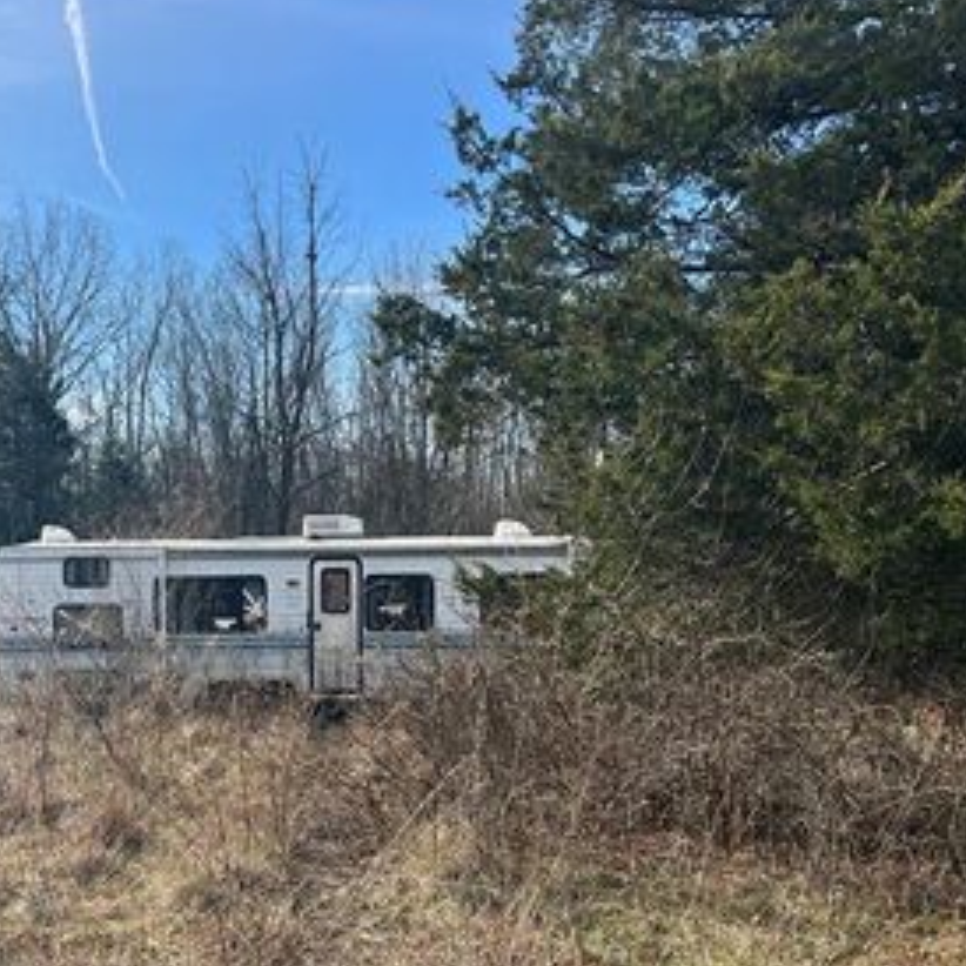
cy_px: 633
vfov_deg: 39.6
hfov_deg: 39.0
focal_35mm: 42
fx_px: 1326
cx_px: 240
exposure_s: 1/2695
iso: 50
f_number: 1.5
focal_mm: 5.7
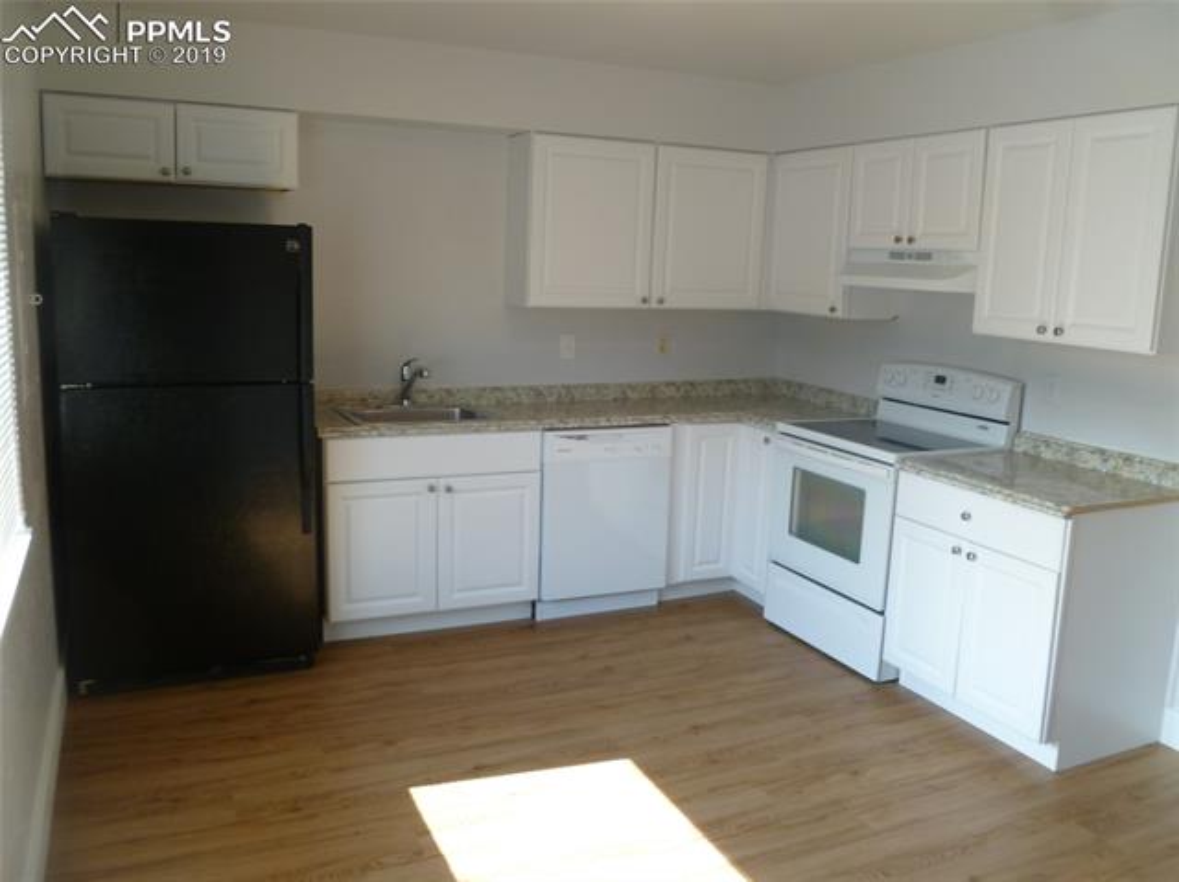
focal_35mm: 28
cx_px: 590
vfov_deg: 49.7
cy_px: 441
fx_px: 953
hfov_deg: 63.5
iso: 100
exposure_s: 1/30
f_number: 3.3
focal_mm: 5
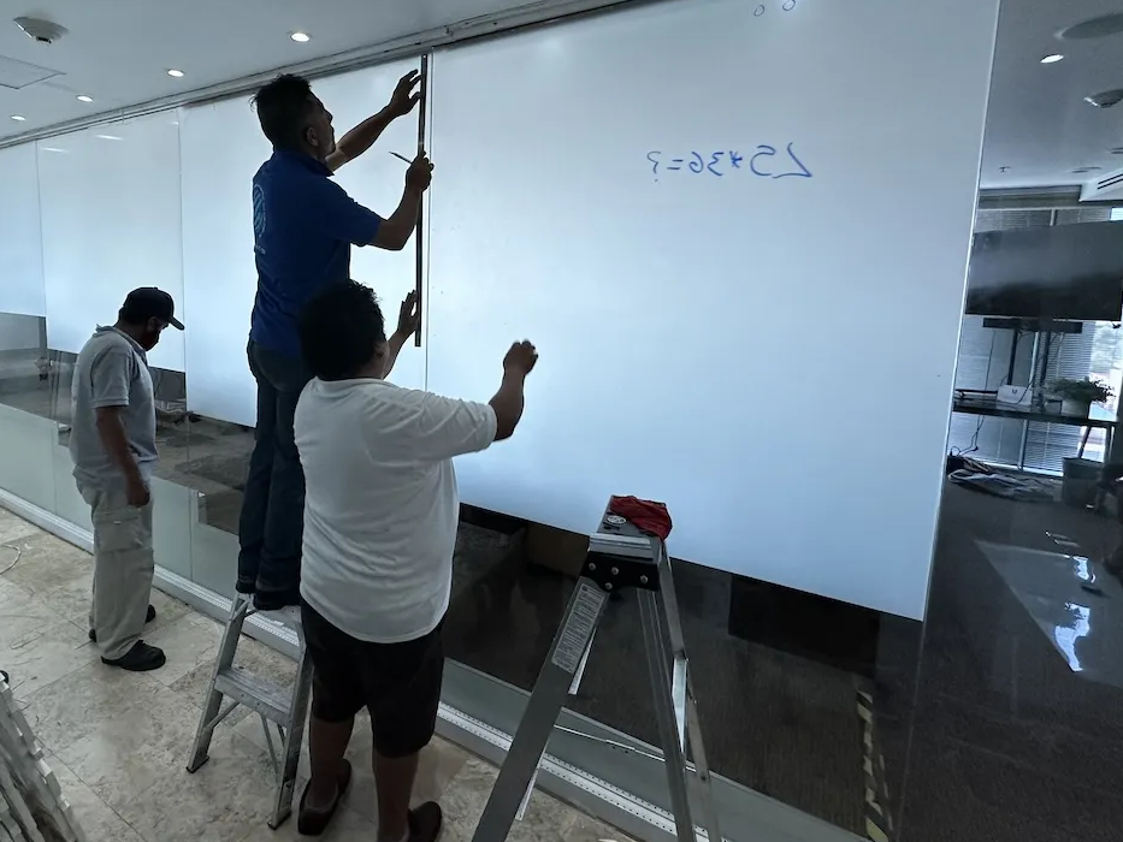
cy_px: 345
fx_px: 584
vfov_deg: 71.0
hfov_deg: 87.0
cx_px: 469
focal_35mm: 18
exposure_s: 1/120
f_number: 2.2
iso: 250
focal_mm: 2.22
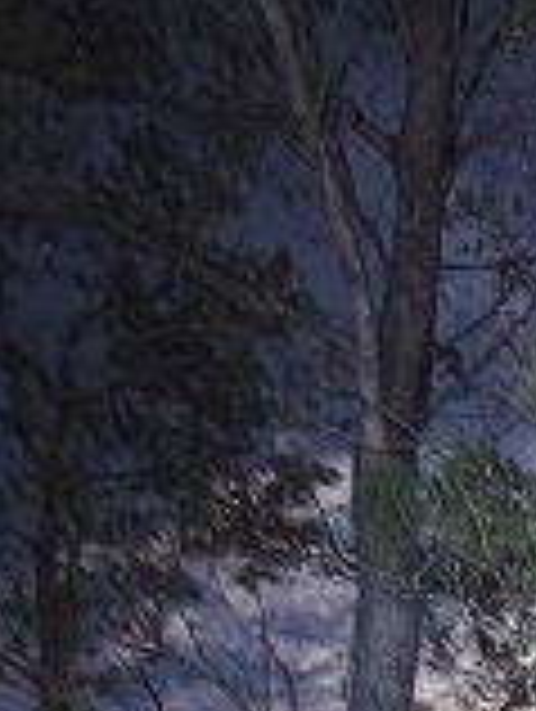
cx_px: 901
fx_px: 1997
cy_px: 626
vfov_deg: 19.9
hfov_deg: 13.9
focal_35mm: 97
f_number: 1.7
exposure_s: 1/3.33
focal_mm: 5.35
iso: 12800
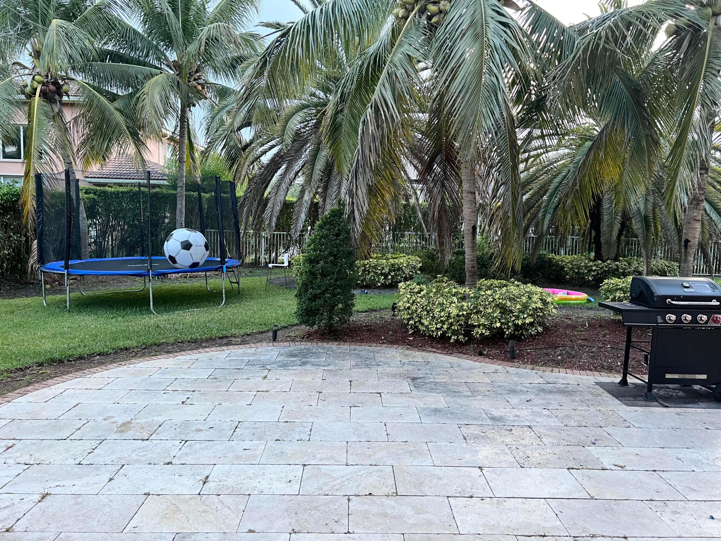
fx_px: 542
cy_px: 270
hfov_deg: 67.3
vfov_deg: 53.1
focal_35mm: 26
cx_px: 360
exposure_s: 1/60
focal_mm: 5.7
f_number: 1.5
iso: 200
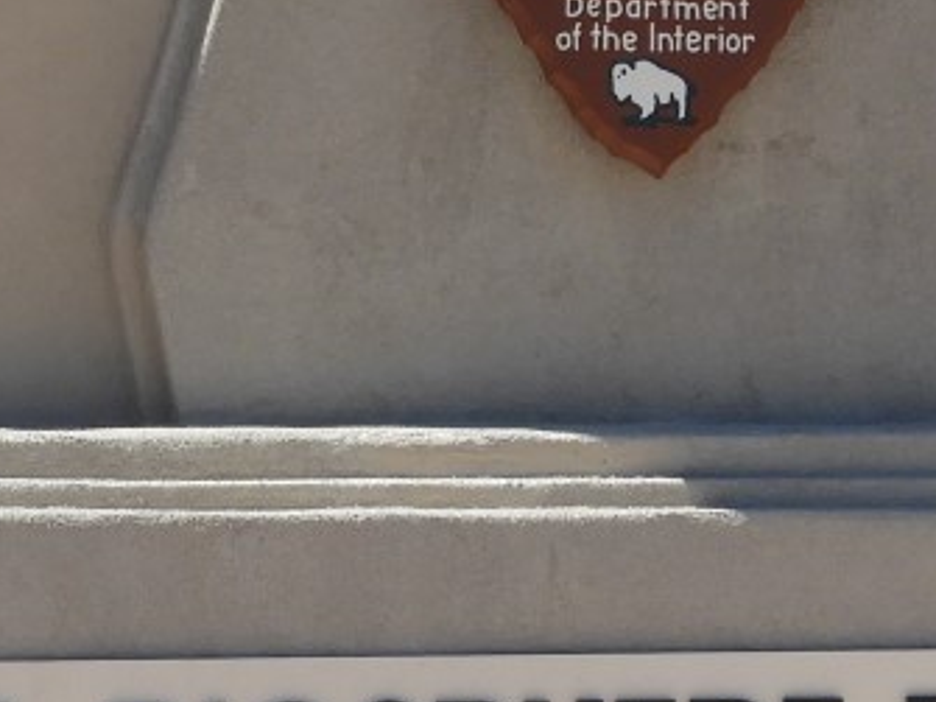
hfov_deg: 13.7
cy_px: 324
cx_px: -45
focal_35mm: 142
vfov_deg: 10.4
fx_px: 3838
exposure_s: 1/1000
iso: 100
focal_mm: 5.9
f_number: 3.6
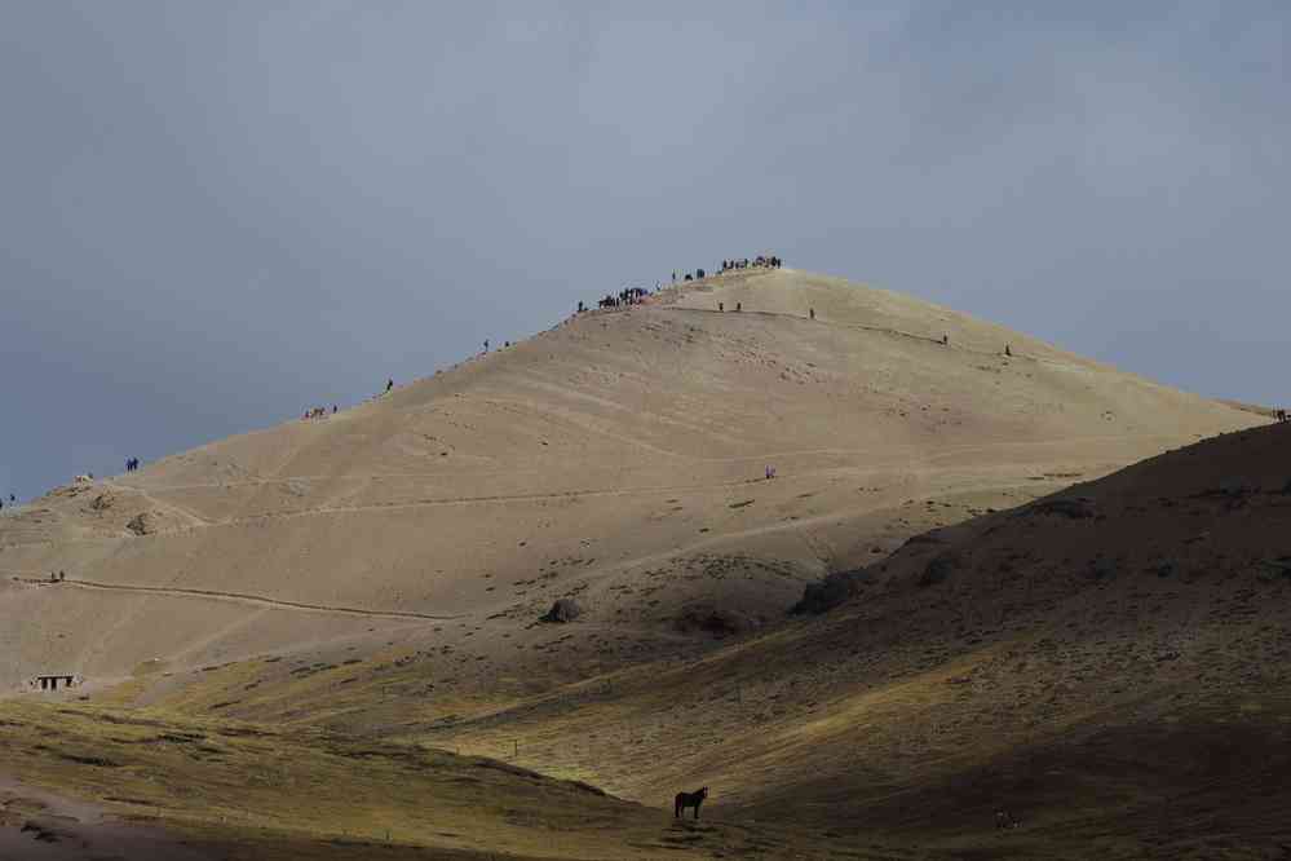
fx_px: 5271
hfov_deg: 14.0
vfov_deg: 9.3
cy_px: 430
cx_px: 646
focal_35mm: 147
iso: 200
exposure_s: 1/200
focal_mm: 97.5
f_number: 11
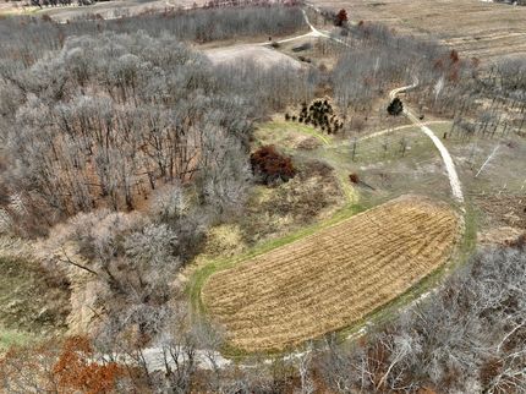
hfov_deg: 71.6
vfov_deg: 56.8
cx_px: 263
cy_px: 197
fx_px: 364
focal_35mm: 24
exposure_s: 1/120
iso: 100
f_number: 2.8
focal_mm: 12.29
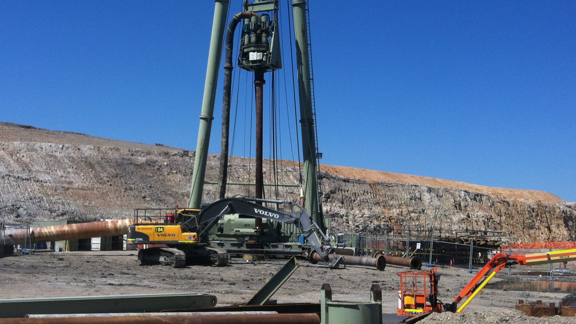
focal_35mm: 55
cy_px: 120
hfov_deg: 37.8
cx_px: 248
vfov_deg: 21.8
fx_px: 840
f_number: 2.8
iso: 80
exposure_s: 1/2155
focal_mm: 3.85
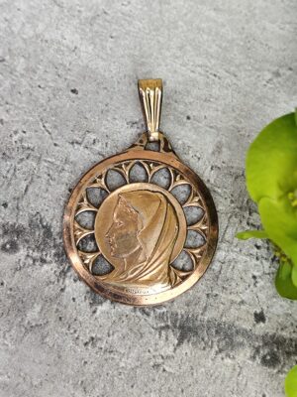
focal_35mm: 93
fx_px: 1064
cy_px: 198
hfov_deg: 15.9
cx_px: 148
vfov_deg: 21.1
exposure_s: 1/132
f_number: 1.65
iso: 50
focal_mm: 6.19
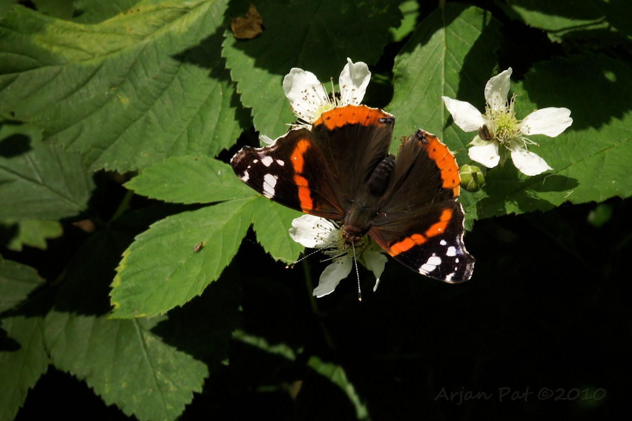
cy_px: 210
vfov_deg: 8.7
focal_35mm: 158
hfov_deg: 13.0
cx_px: 316
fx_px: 2764
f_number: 16
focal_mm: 105
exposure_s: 1/60
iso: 200
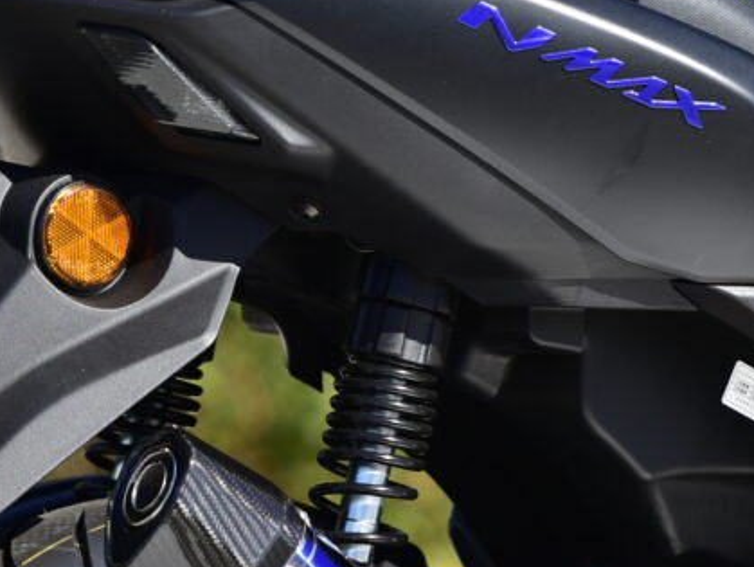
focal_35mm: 688
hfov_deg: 2.9
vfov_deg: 2.2
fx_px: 14999
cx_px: 1065
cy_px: 318
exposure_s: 1/1250
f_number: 2.8
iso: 100
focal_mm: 150
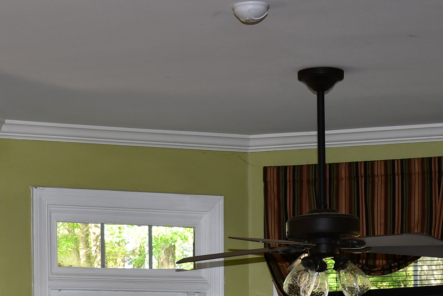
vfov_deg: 10.1
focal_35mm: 132
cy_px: 411
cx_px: 132
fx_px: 1625
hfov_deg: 15.5
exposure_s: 1/60
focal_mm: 28
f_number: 4
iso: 280
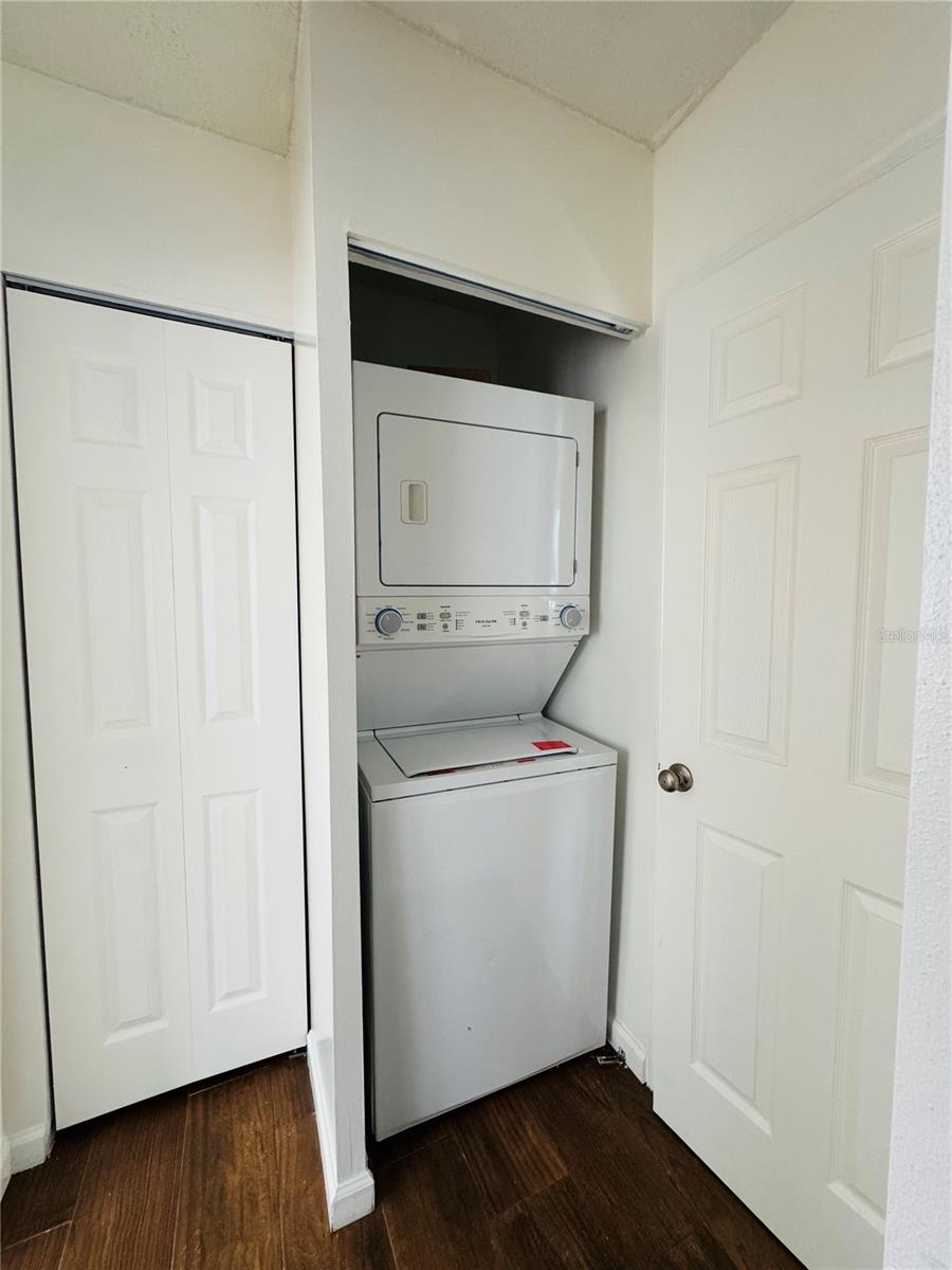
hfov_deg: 85.7
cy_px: 635
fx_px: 513
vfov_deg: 102.1
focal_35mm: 14
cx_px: 476
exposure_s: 1/99
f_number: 2.2
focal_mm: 2.22
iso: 250
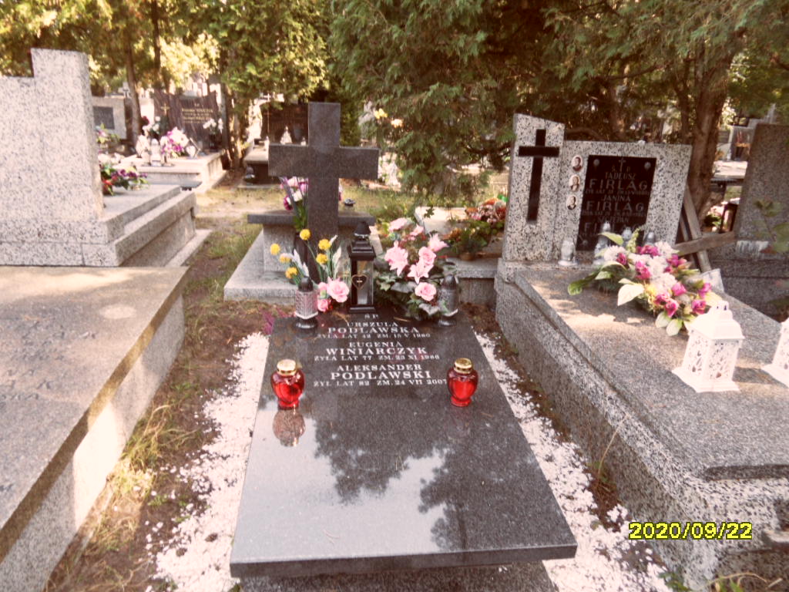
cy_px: 296
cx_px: 394
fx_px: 547
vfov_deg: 56.8
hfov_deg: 71.6
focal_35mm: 24
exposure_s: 1/45
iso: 100
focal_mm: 3.9
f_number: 3.2
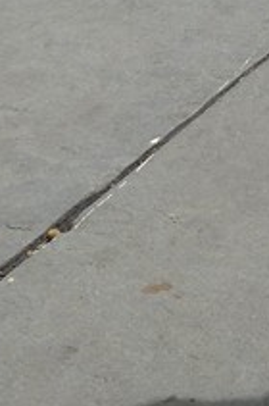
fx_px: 2474
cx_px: 899
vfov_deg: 9.0
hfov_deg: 5.7
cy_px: -300
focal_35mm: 220
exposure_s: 1/400
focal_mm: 29
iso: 400
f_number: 9
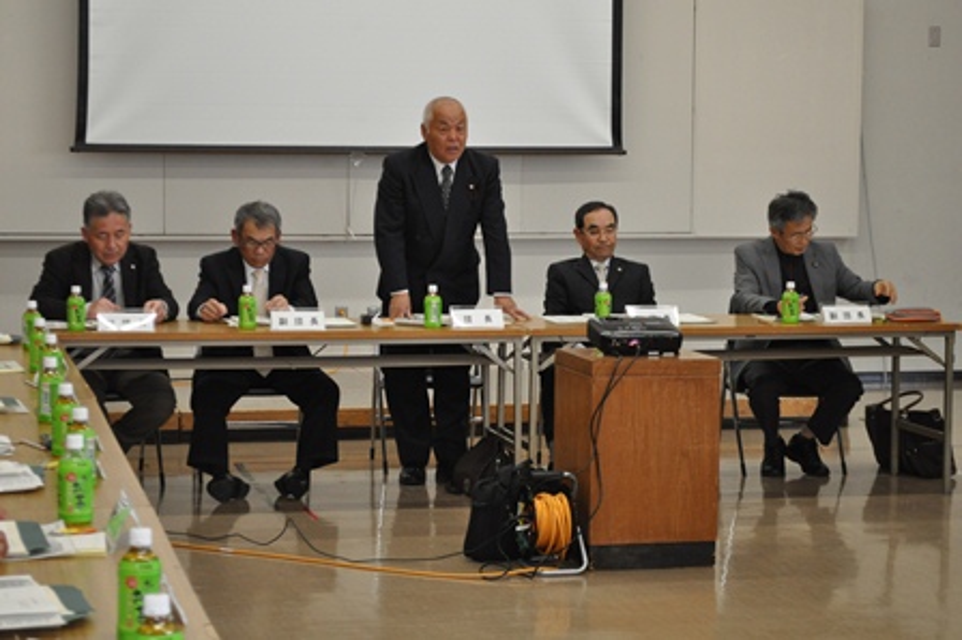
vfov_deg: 16.5
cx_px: 481
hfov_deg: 24.6
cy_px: 320
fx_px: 2203
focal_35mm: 82
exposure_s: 1/80
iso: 800
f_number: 5.6
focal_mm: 55
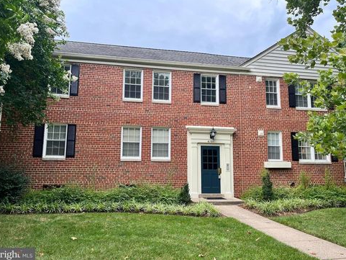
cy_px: 127
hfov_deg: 65.3
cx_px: 171
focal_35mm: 27
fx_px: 270
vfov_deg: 51.4
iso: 50
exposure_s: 1/672
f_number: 1.6
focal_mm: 5.1
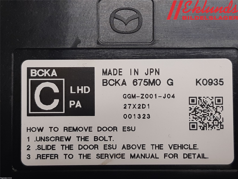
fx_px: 179
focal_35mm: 26
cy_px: 90
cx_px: 119
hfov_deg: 67.3
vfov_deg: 53.1
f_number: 1.7
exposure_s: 1/50
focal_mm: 3.93
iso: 80
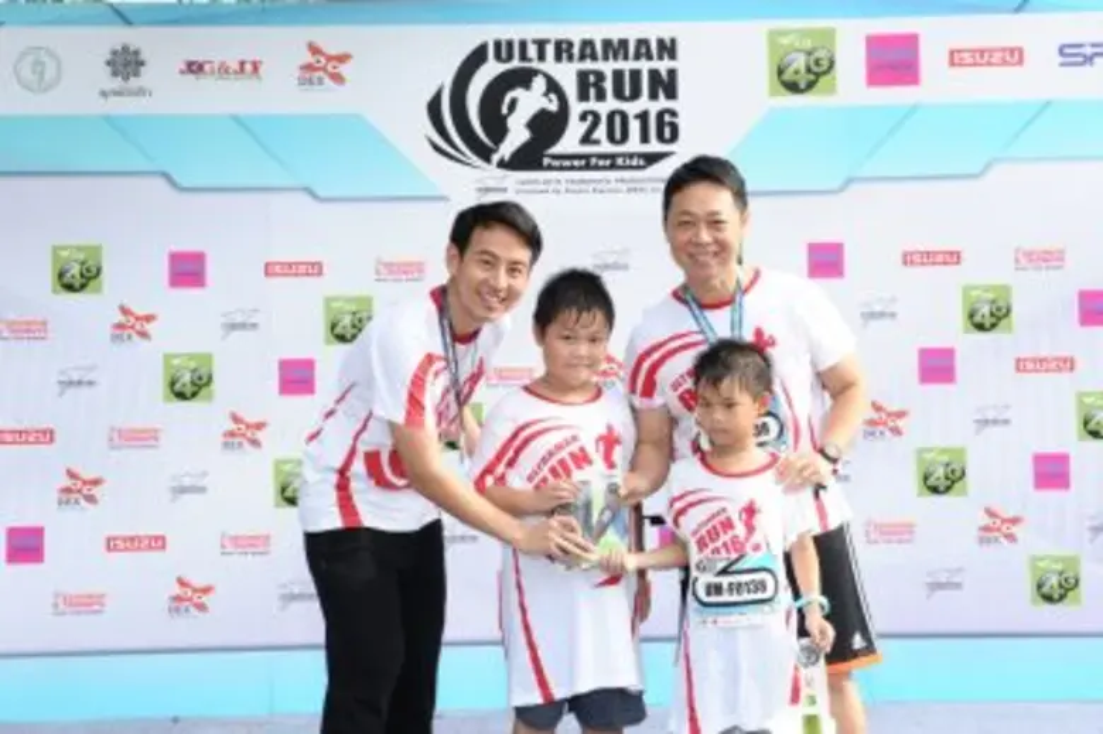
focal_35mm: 52
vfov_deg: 26.0
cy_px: 367
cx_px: 552
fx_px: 1592
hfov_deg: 38.2
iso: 400
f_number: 9
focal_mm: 52
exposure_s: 1/200
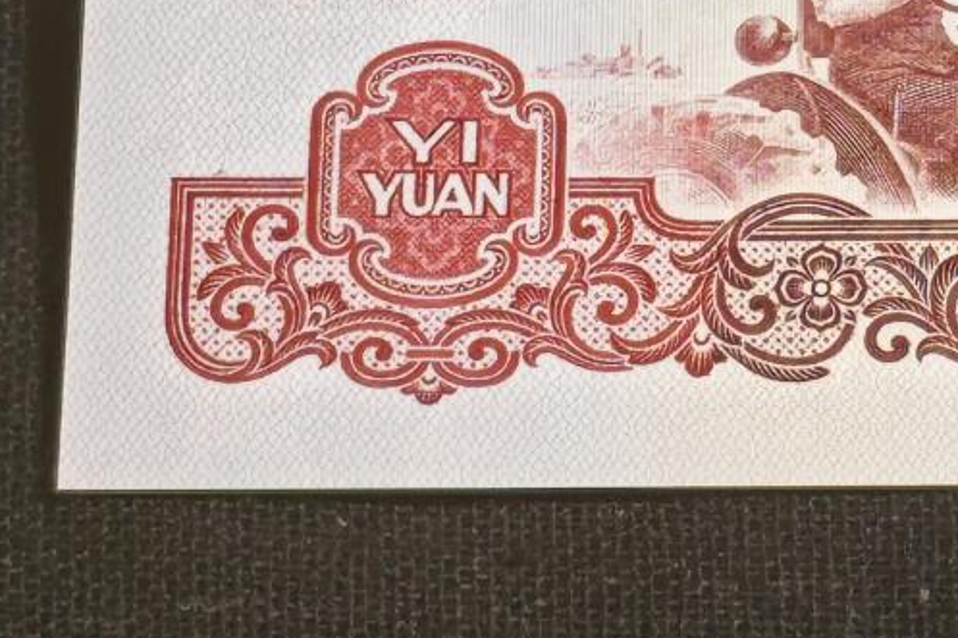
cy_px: -279
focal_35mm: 261
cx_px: 1143
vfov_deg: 5.2
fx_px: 6943
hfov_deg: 7.8
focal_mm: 4.94
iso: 50
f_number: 1.5
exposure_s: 1/319
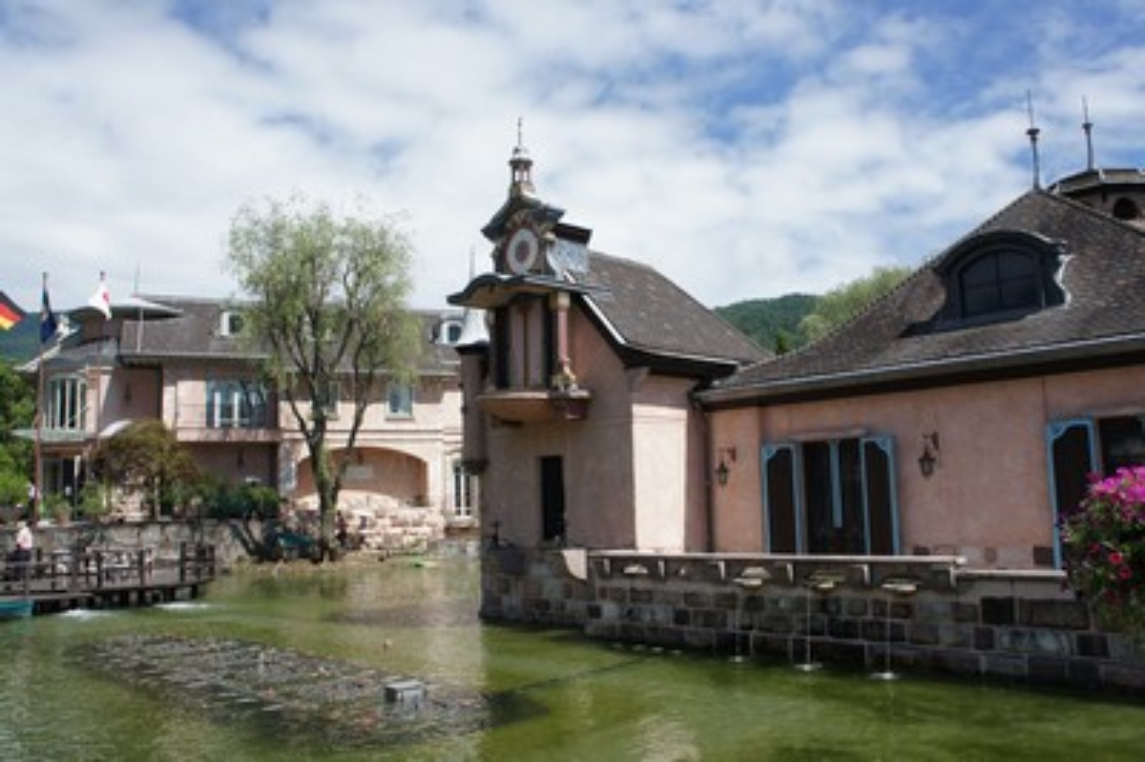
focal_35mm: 30
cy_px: 381
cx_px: 572
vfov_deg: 43.5
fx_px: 953
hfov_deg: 62.0
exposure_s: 1/400
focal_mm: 20
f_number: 8
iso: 200
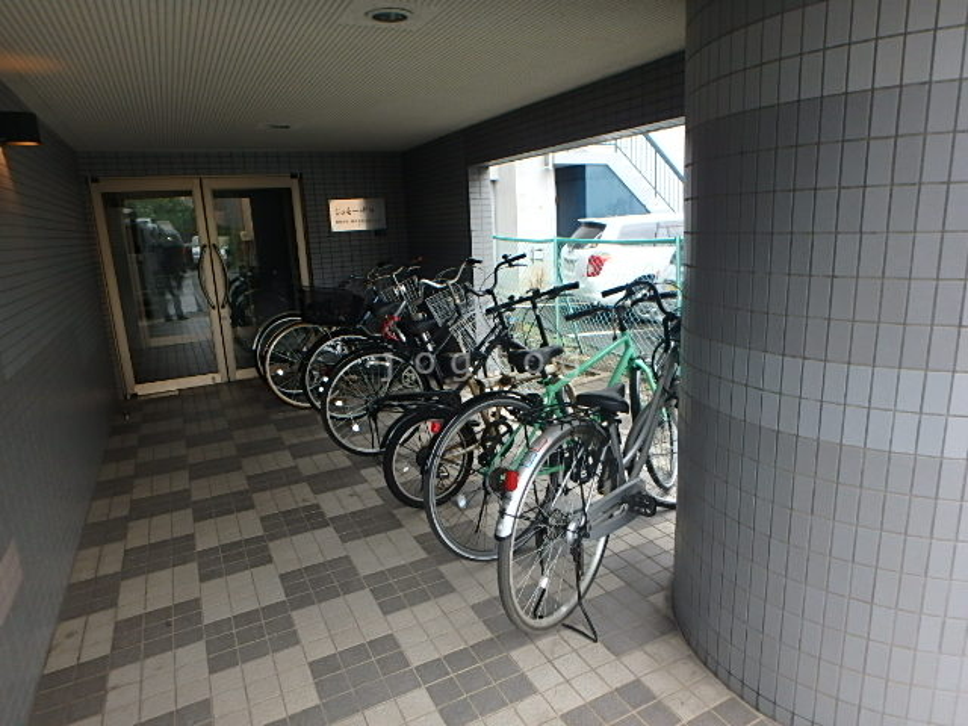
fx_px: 587
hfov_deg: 79.0
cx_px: 484
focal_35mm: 21
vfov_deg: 63.4
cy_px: 363
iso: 160
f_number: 3.5
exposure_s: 1/60
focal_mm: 3.7
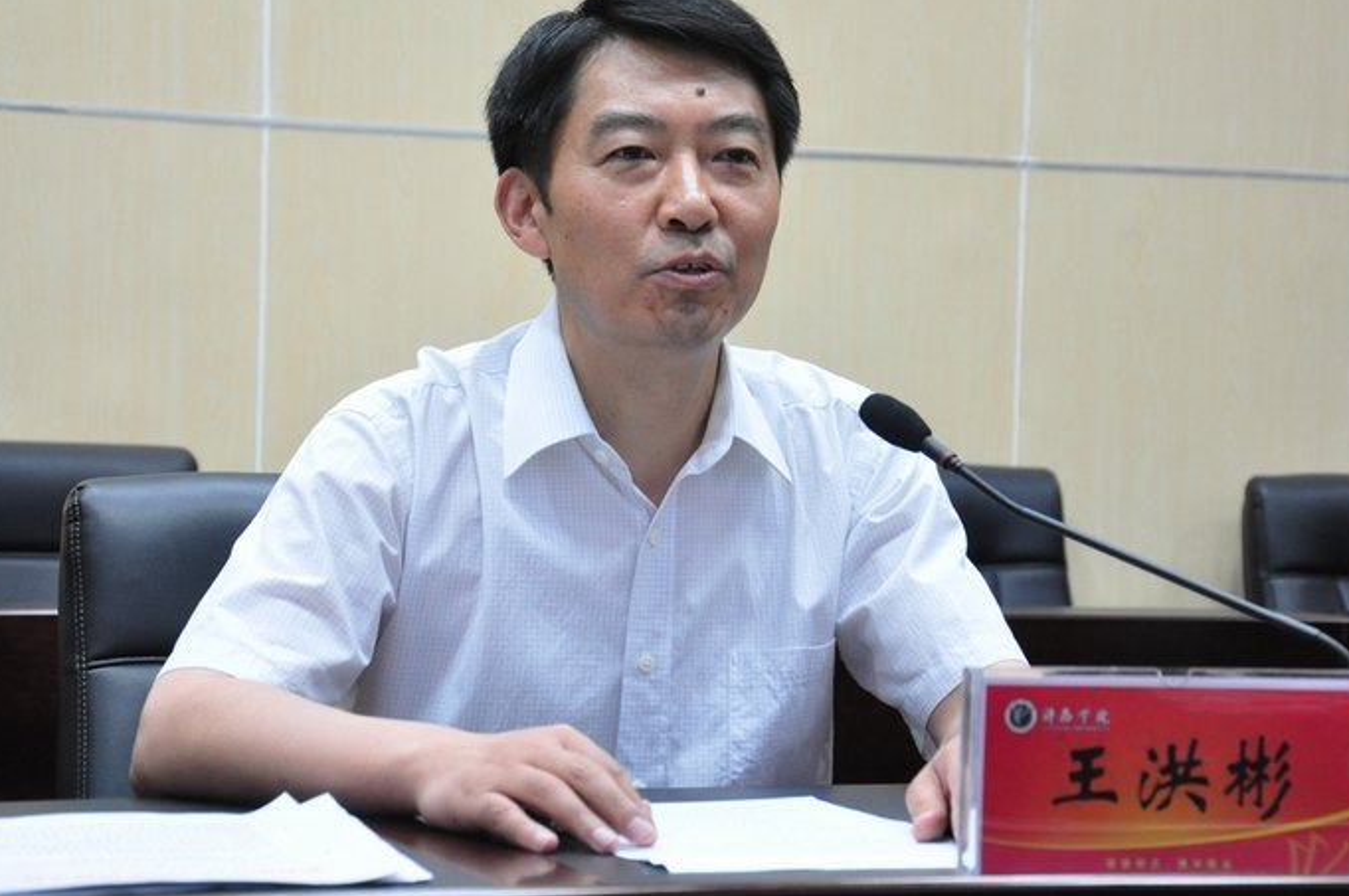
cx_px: 714
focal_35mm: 102
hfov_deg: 20.0
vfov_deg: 13.4
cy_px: 387
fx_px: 3818
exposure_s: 1/30
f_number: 5.6
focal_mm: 58
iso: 1250
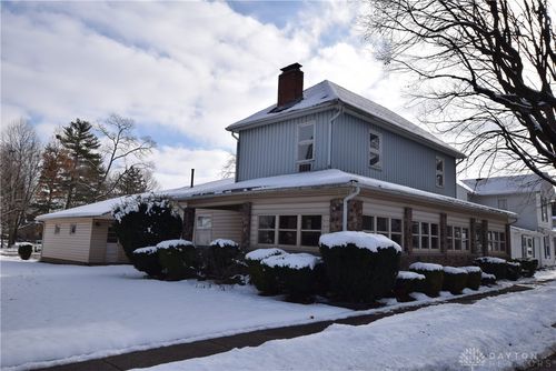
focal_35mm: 27
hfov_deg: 67.4
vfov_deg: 48.0
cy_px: 186
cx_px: 278
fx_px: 417
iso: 200
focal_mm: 18
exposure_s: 1/500
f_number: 11
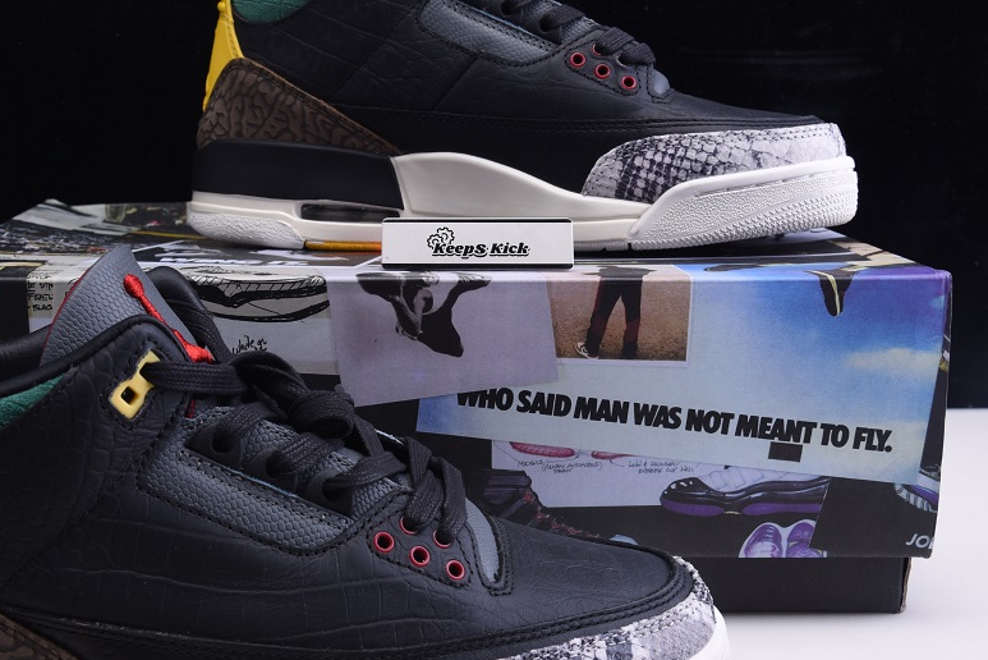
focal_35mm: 59
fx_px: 1620
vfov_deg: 23.0
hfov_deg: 33.7
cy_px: 350
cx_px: 366
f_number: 11
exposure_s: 1/125
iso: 100
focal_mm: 38
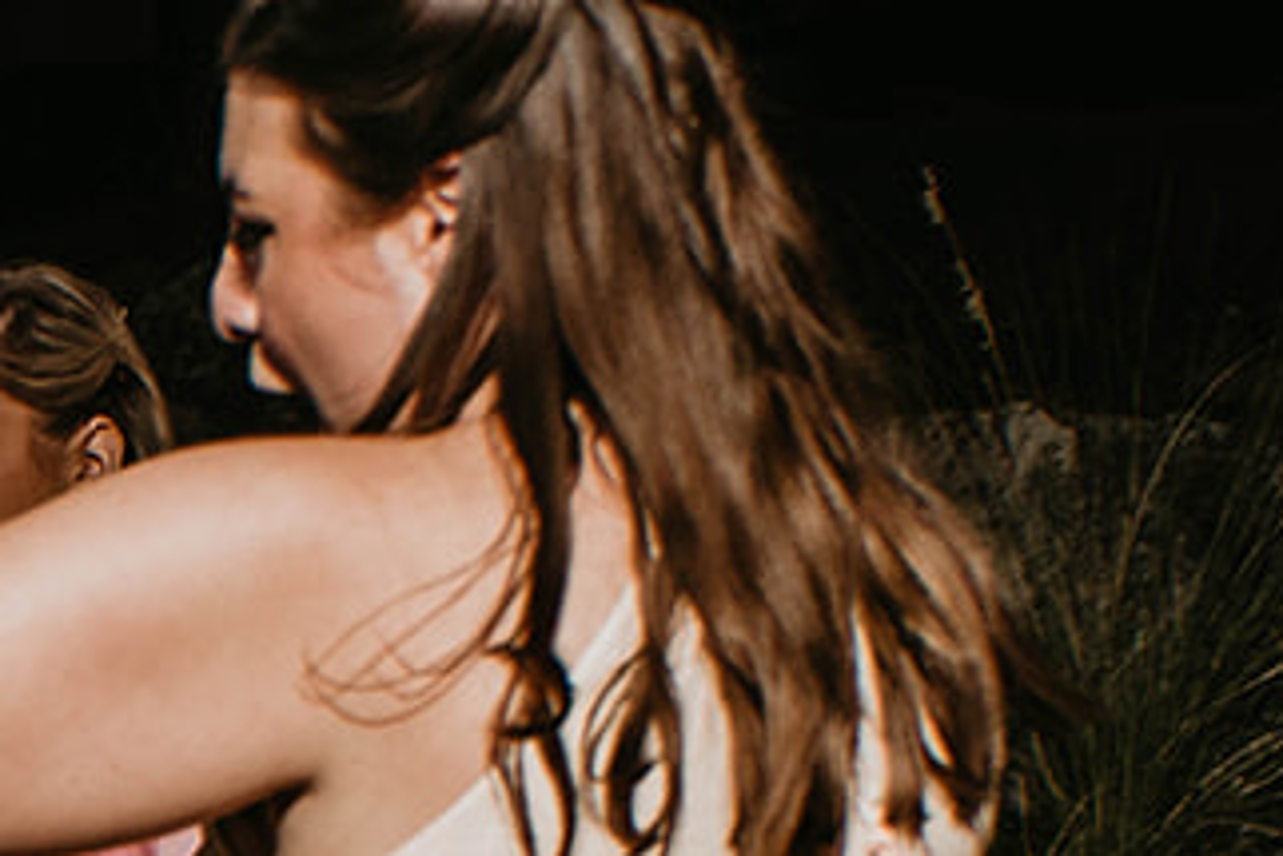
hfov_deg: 13.3
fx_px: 4956
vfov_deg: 9.3
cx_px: -1020
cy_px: 1646
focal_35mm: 139
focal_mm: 28
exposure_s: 1/250
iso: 640
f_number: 2.8
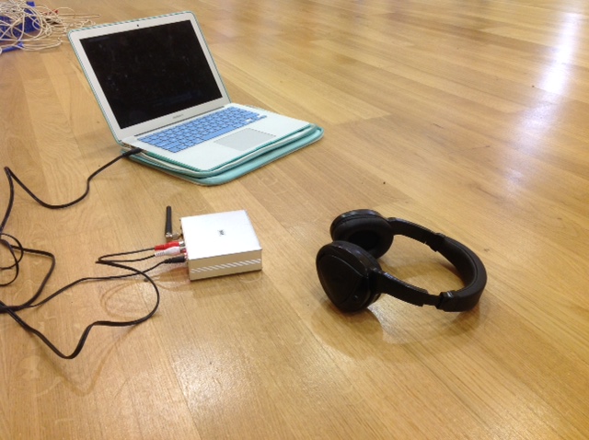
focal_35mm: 35
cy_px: 220
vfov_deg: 40.6
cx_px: 294
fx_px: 595
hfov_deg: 52.7
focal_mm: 4.28
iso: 80
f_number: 2.4
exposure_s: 1/15
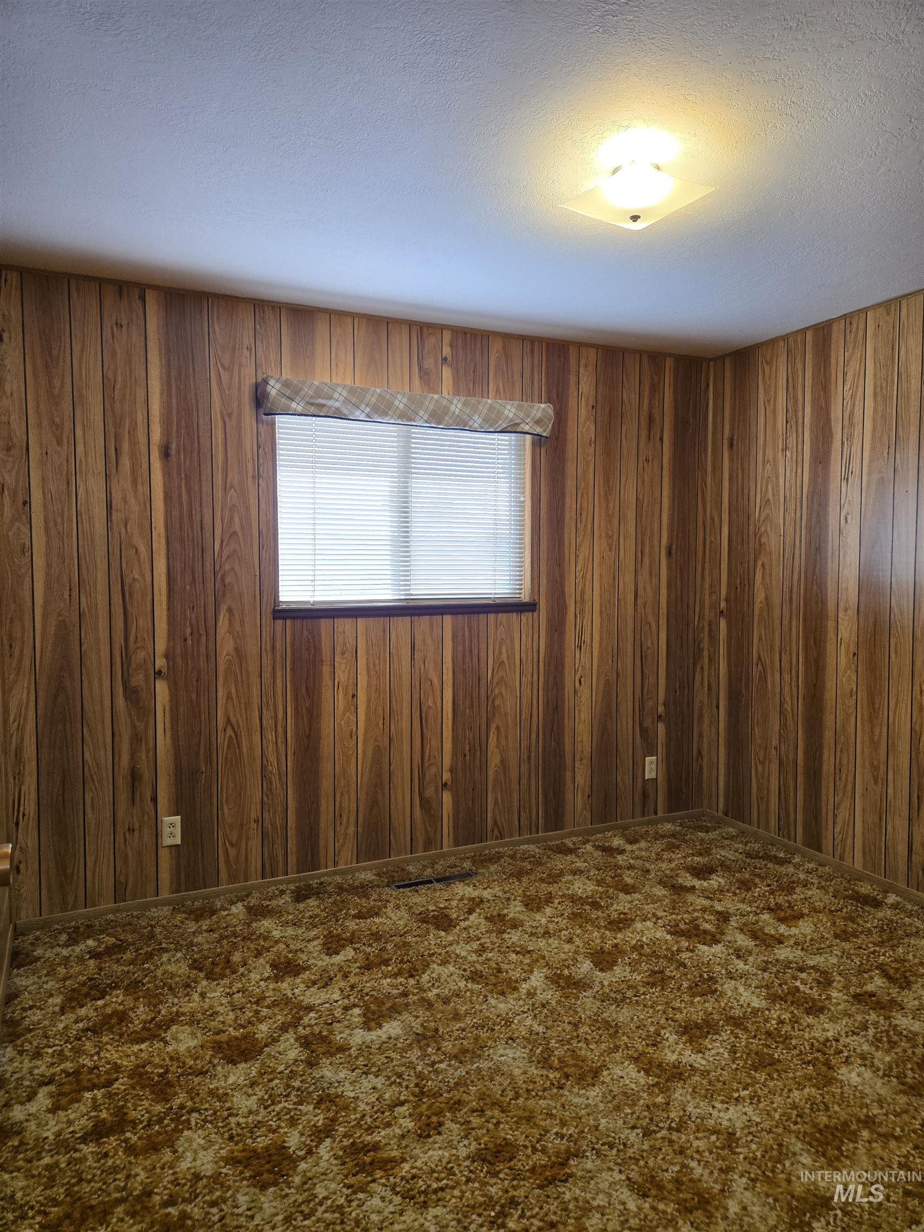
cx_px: 462
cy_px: 616
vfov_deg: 73.9
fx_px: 819
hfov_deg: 58.9
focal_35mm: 23
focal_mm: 5.4
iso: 160
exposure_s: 1/120
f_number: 1.8
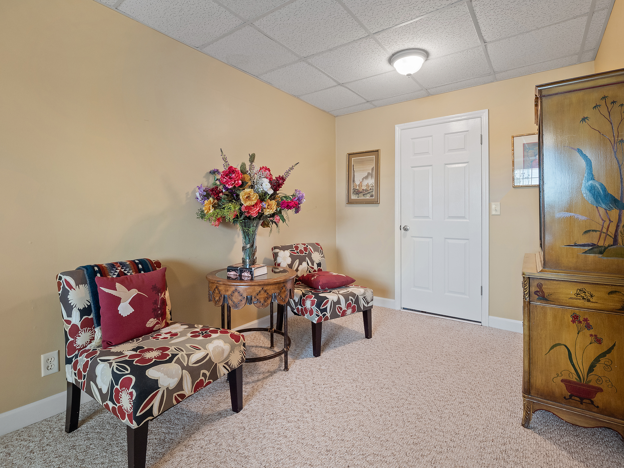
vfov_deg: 78.1
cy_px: 234
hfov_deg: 94.5
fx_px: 288
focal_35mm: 16
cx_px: 312
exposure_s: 1/6
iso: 400
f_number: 5.6
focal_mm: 8
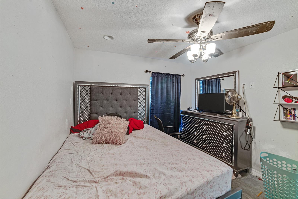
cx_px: 149
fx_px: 116
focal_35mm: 14
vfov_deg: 81.2
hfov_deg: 104.2
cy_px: 100
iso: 160
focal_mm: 14
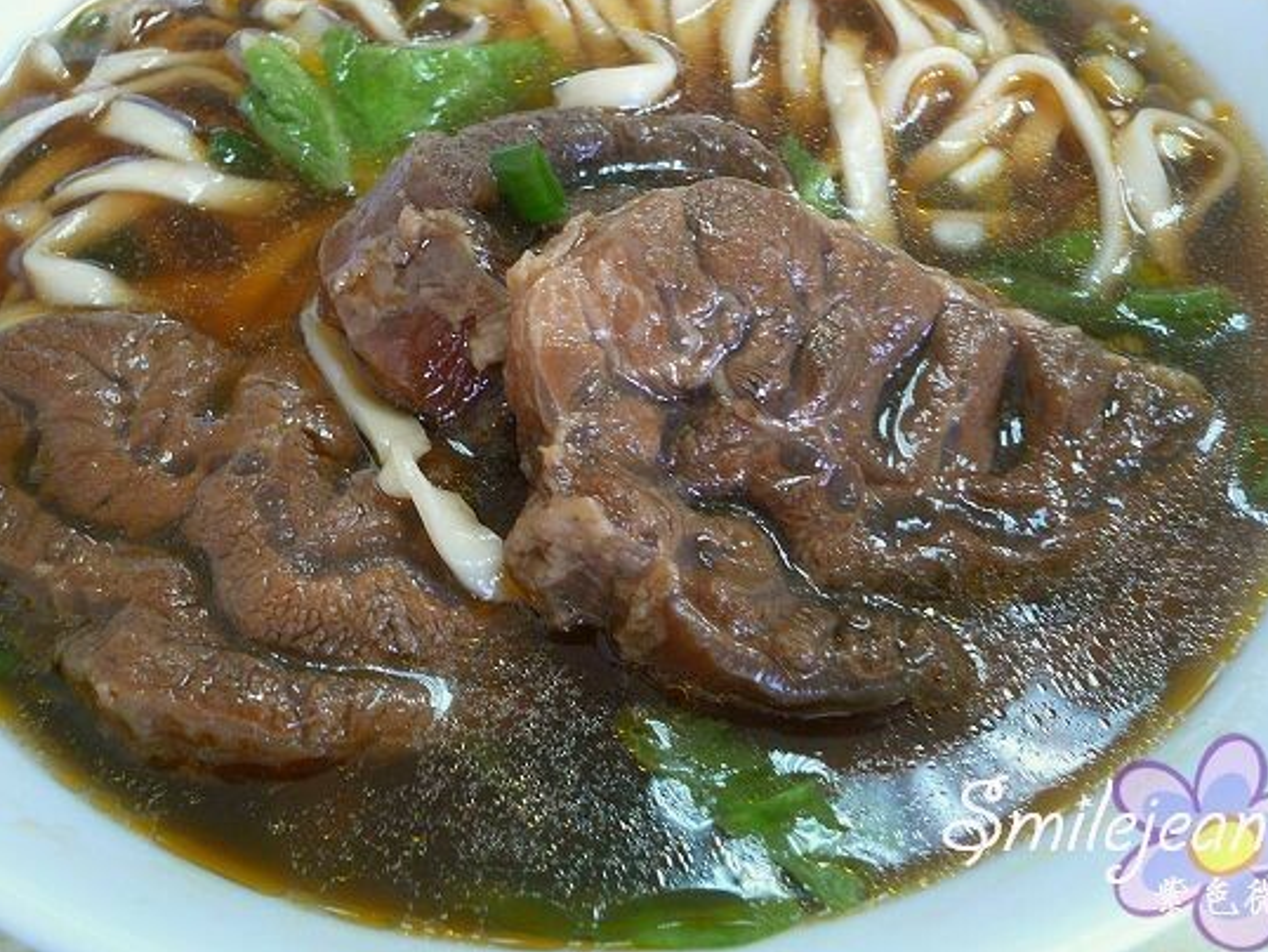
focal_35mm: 39
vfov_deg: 36.8
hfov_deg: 47.8
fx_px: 1429
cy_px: 429
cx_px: 629
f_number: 3
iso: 160
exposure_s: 1/15
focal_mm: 5.7
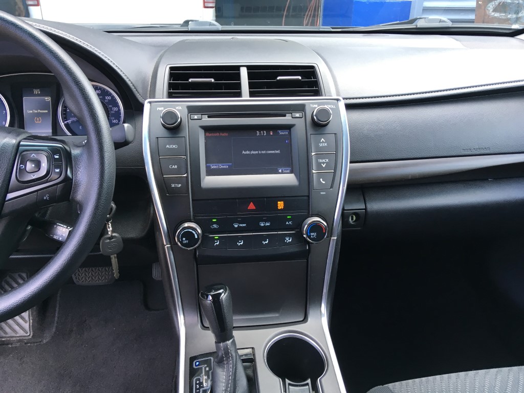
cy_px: 196
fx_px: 439
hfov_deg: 61.7
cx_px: 262
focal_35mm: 29
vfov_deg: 48.2
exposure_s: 1/40
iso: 25
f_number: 2.2
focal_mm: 4.15
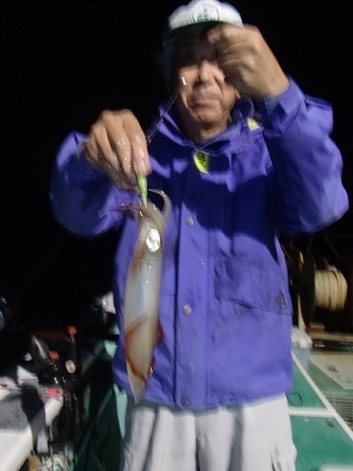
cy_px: 236
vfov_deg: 63.4
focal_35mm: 28
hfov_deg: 49.7
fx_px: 381
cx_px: 176
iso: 400
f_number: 3.9
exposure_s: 1/30
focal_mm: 5
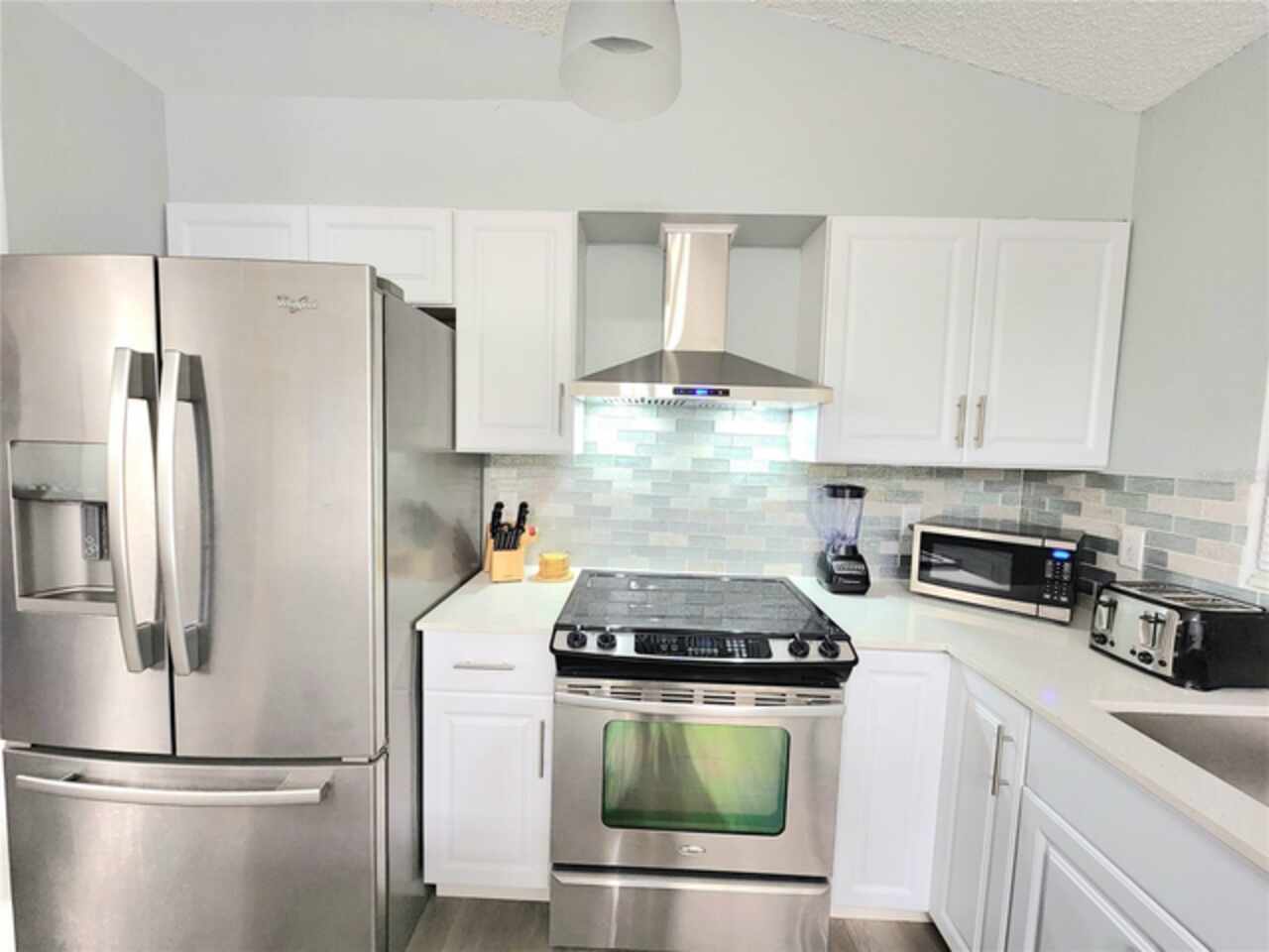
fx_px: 477
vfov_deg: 89.9
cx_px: 634
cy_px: 476
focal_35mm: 13
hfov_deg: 106.2
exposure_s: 1/30
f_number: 2.2
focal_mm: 2.2
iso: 320
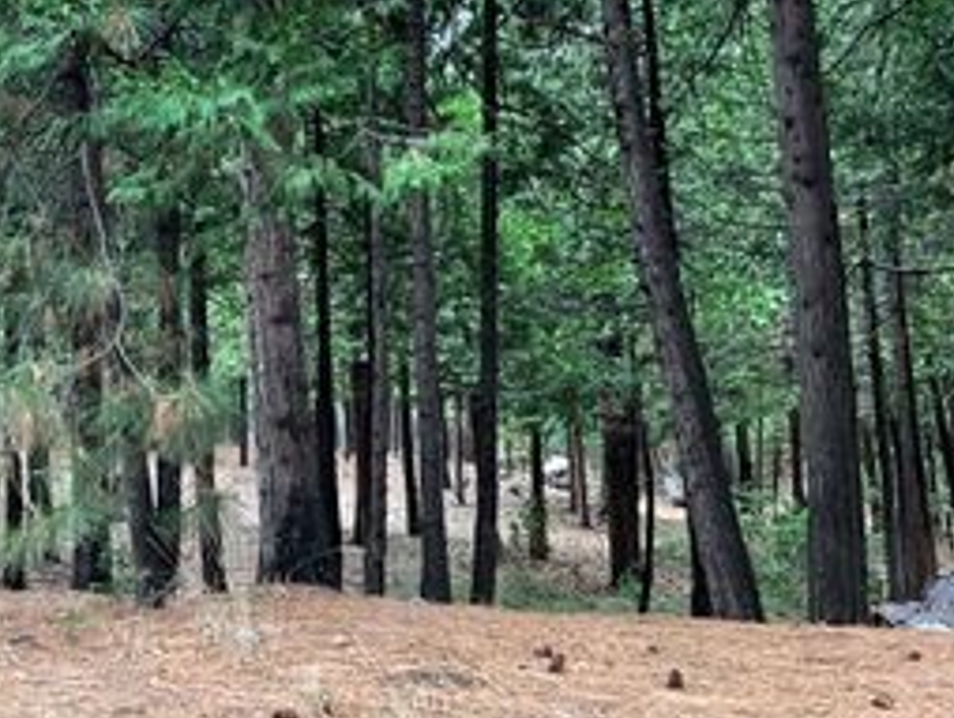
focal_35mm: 57
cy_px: 190
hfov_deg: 32.7
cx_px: 177
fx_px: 1572
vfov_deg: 25.4
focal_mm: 3
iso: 64
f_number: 1.8
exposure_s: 1/120
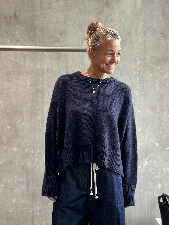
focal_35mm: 48
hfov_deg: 30.3
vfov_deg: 39.7
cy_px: 112
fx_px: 312
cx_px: 84
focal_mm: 6.86
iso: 125
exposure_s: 1/121
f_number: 1.78
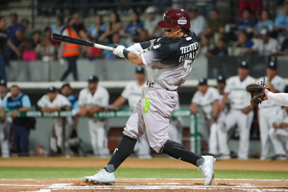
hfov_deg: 10.3
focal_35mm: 200
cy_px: 96
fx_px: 1602
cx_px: 144
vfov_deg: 6.9
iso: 5000
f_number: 2.8
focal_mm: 200
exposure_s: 1/1600
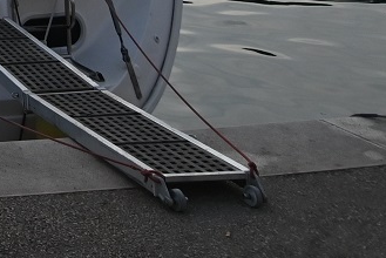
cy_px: -296
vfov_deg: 13.6
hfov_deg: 17.8
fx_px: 880
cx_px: -372
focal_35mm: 82
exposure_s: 1/2000
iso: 250
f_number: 4
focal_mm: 12
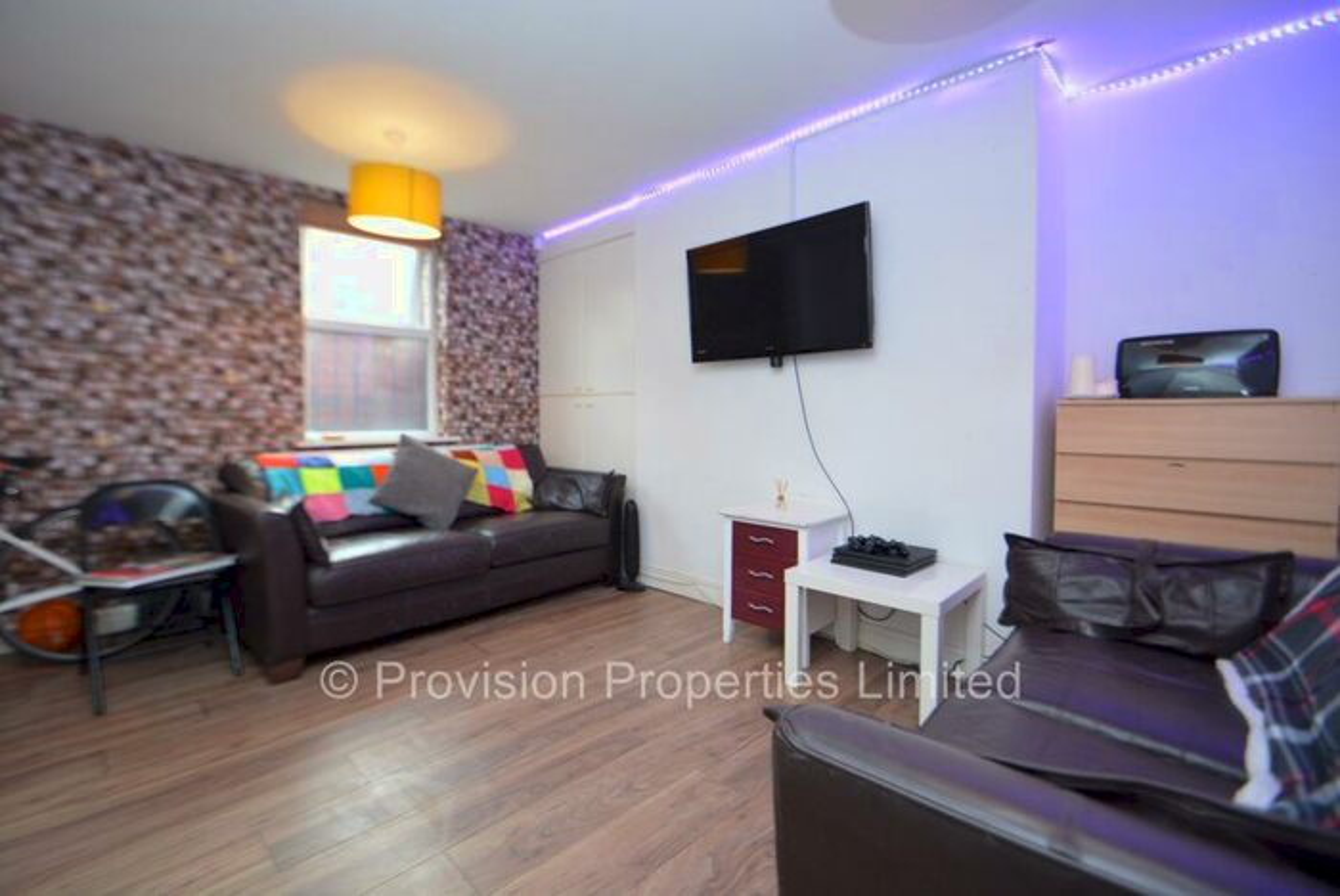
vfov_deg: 77.4
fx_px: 559
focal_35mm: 15
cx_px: 670
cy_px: 448
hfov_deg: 100.3
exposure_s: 1/60
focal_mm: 10
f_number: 4
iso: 800
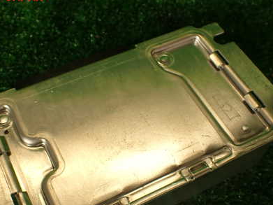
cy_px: 145
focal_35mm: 46
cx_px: 126
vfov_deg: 31.1
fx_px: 363
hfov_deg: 41.2
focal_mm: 5.4
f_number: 3.2
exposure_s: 1/80
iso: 100
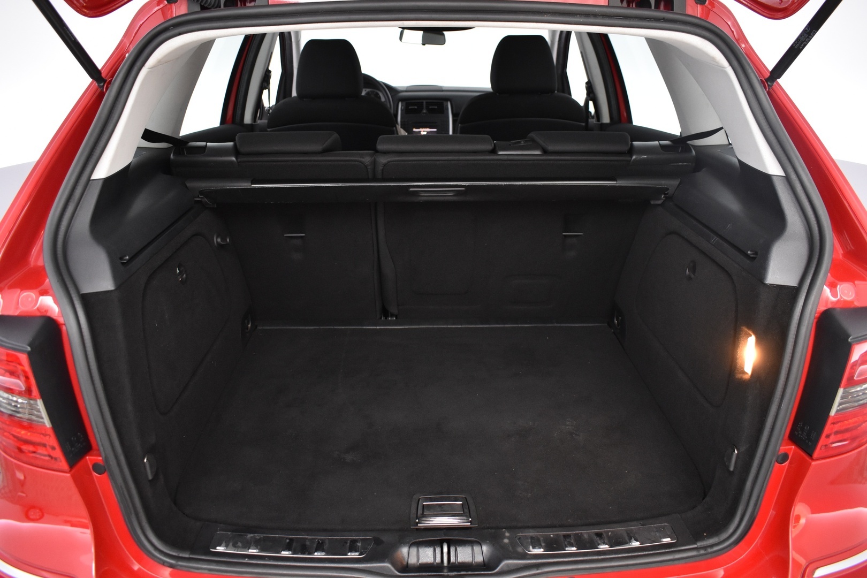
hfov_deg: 67.4
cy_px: 289
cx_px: 434
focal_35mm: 27
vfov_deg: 47.9
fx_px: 650
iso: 1600
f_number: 3.5
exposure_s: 1/30
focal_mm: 18
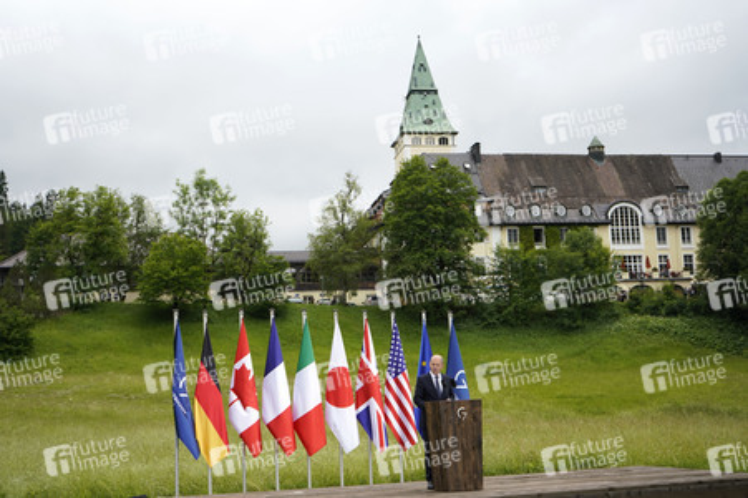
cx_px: 374
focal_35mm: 46
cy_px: 249
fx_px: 955
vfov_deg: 29.2
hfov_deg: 42.8
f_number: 5.6
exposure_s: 1/640
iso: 400
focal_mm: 46
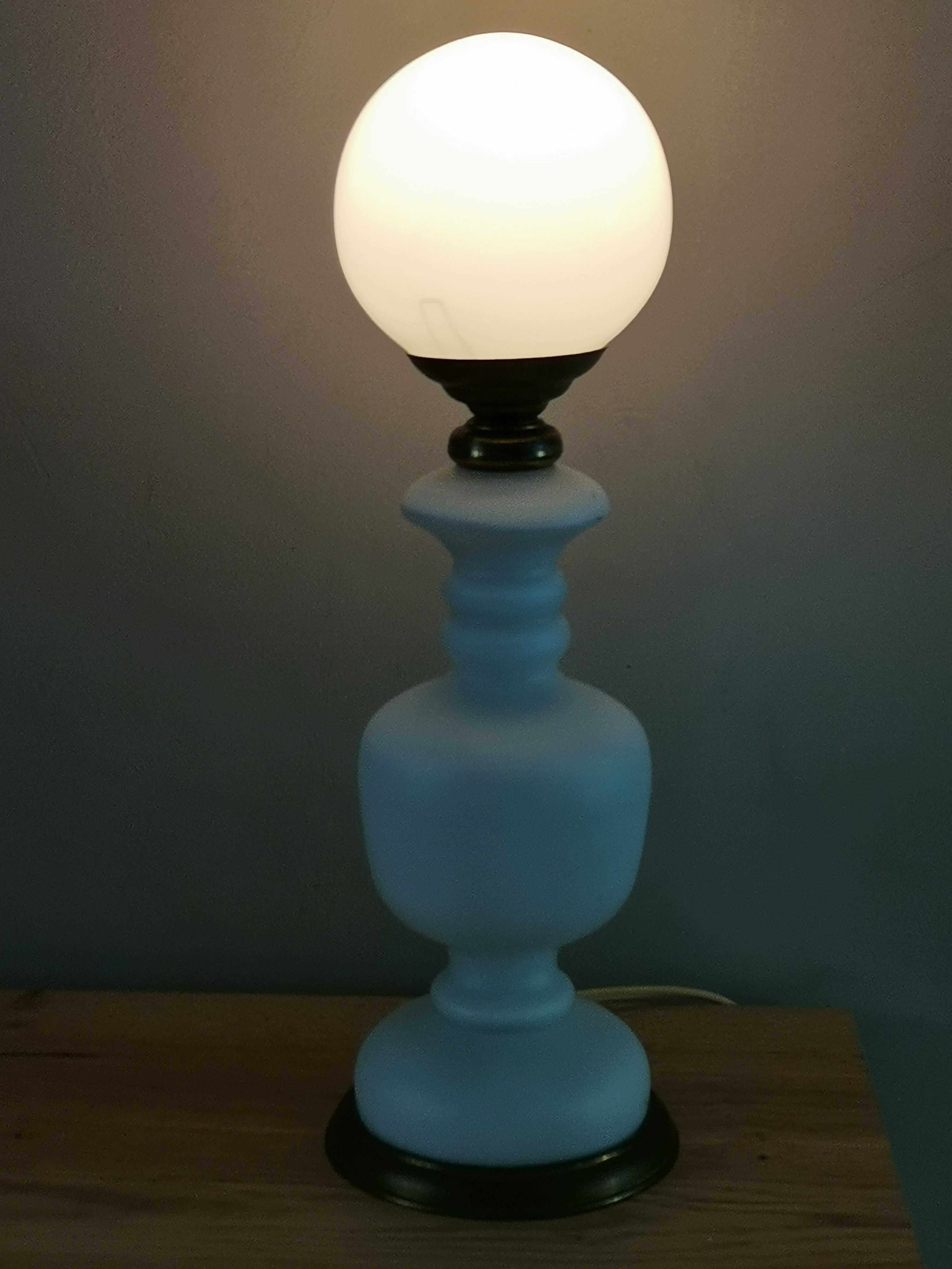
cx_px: 476
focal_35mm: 63
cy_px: 634
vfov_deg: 30.7
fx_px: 2310
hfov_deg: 23.3
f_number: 1.8
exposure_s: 1/229
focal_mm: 4.75
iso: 50
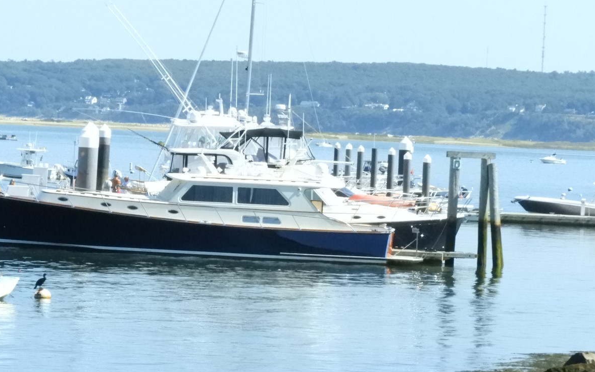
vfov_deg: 4.6
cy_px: 270
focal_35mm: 285
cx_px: 262
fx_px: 4621
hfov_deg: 7.4
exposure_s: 1/2500
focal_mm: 39.4
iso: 1600
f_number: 7.6
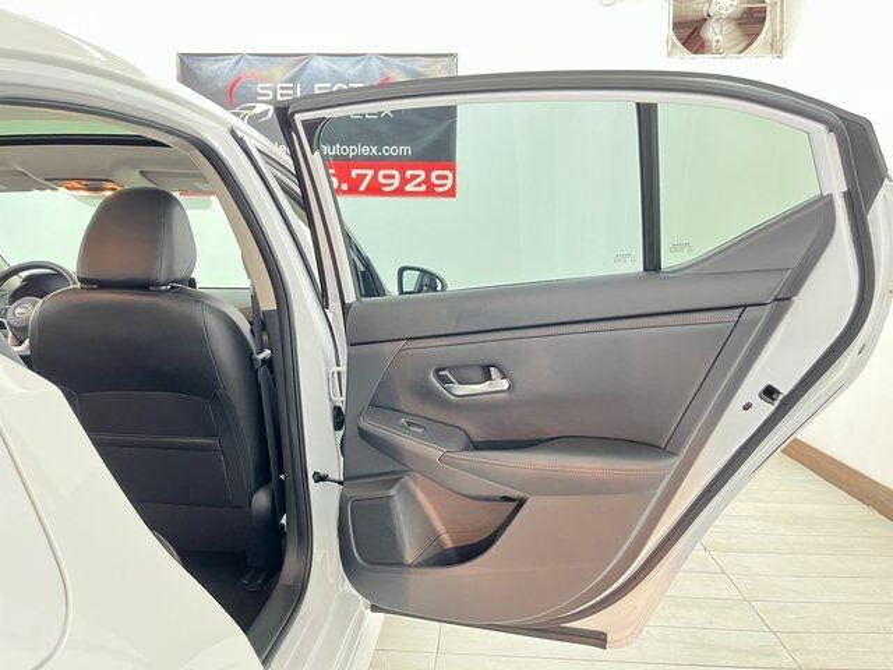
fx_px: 671
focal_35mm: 26
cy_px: 335
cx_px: 446
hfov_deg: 67.3
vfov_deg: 53.1
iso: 500
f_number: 1.6
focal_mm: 5.1
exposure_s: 1/40
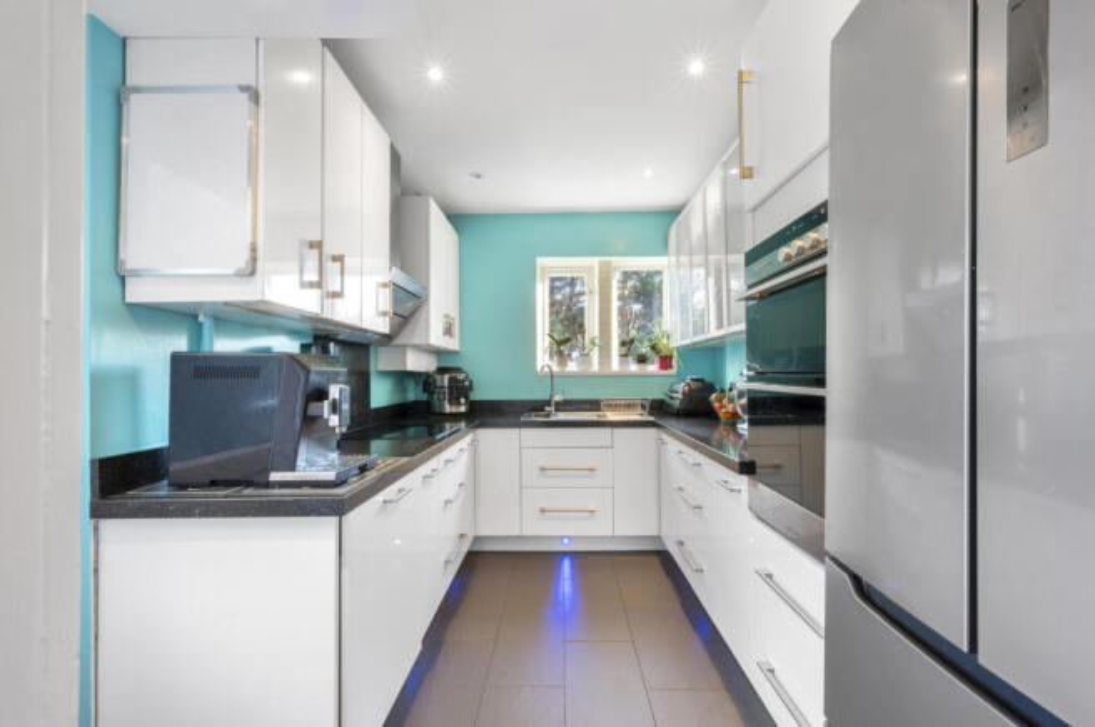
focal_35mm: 14
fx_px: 441
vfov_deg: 79.1
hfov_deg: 102.4
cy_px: 364
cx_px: 548
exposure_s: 1.6
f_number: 16
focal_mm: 14.5
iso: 200
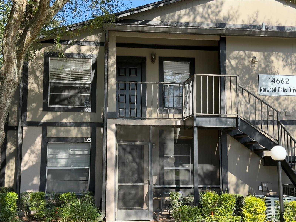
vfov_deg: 30.3
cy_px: 111
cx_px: 148
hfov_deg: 39.7
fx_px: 410
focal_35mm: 48
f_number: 1.78
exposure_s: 1/1133
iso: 100
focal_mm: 6.76
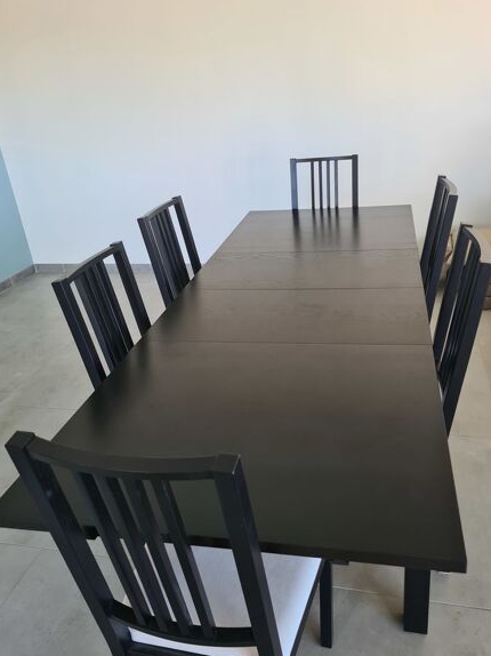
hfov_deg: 48.2
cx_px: 250
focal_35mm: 29
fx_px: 549
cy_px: 315
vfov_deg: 61.7
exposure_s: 1/50
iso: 80
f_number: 1.8
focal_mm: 5.4
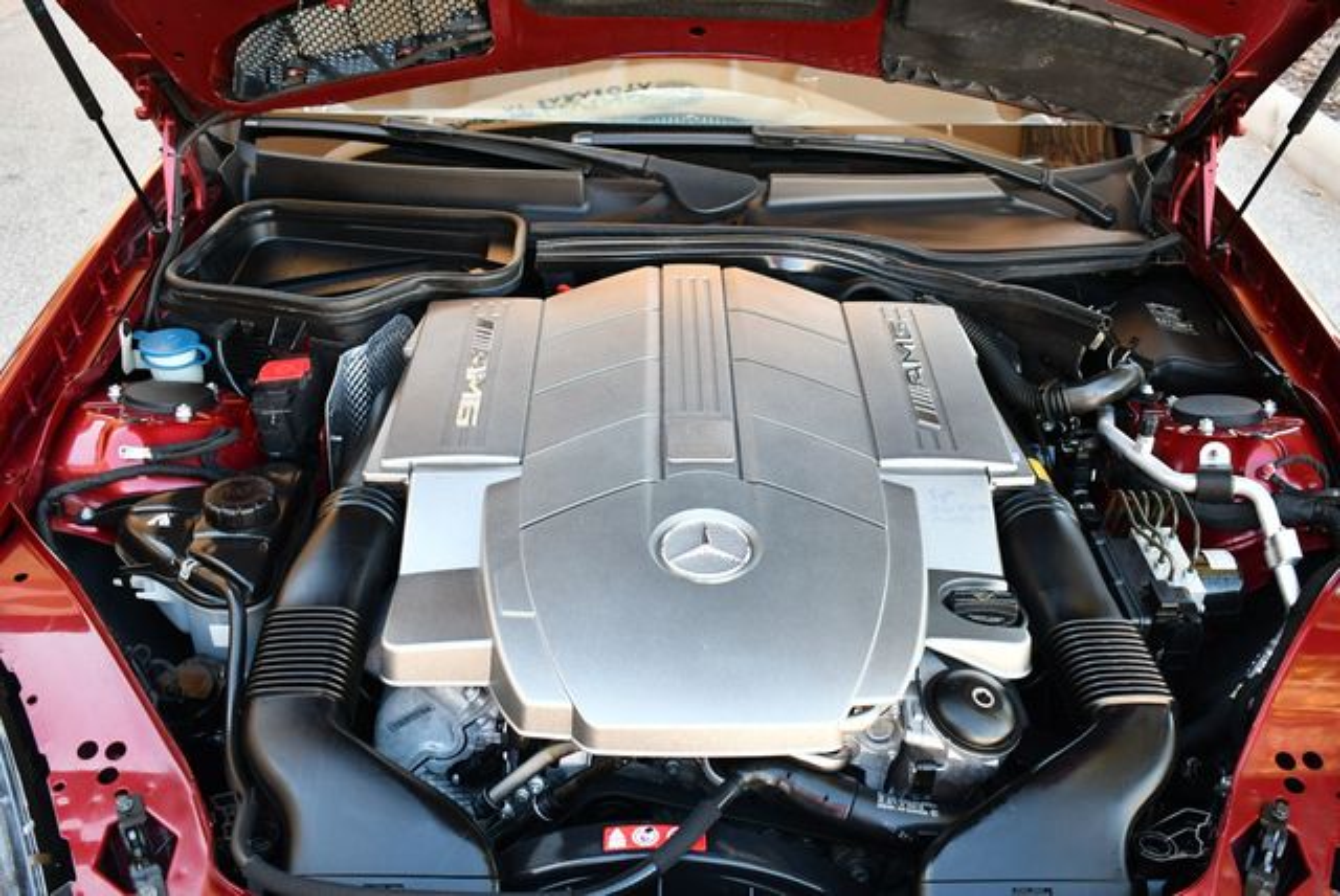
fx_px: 1341
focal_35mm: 36
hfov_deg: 53.1
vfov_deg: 36.9
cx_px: 670
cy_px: 448
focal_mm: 18
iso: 800
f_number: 3.5
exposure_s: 1/250
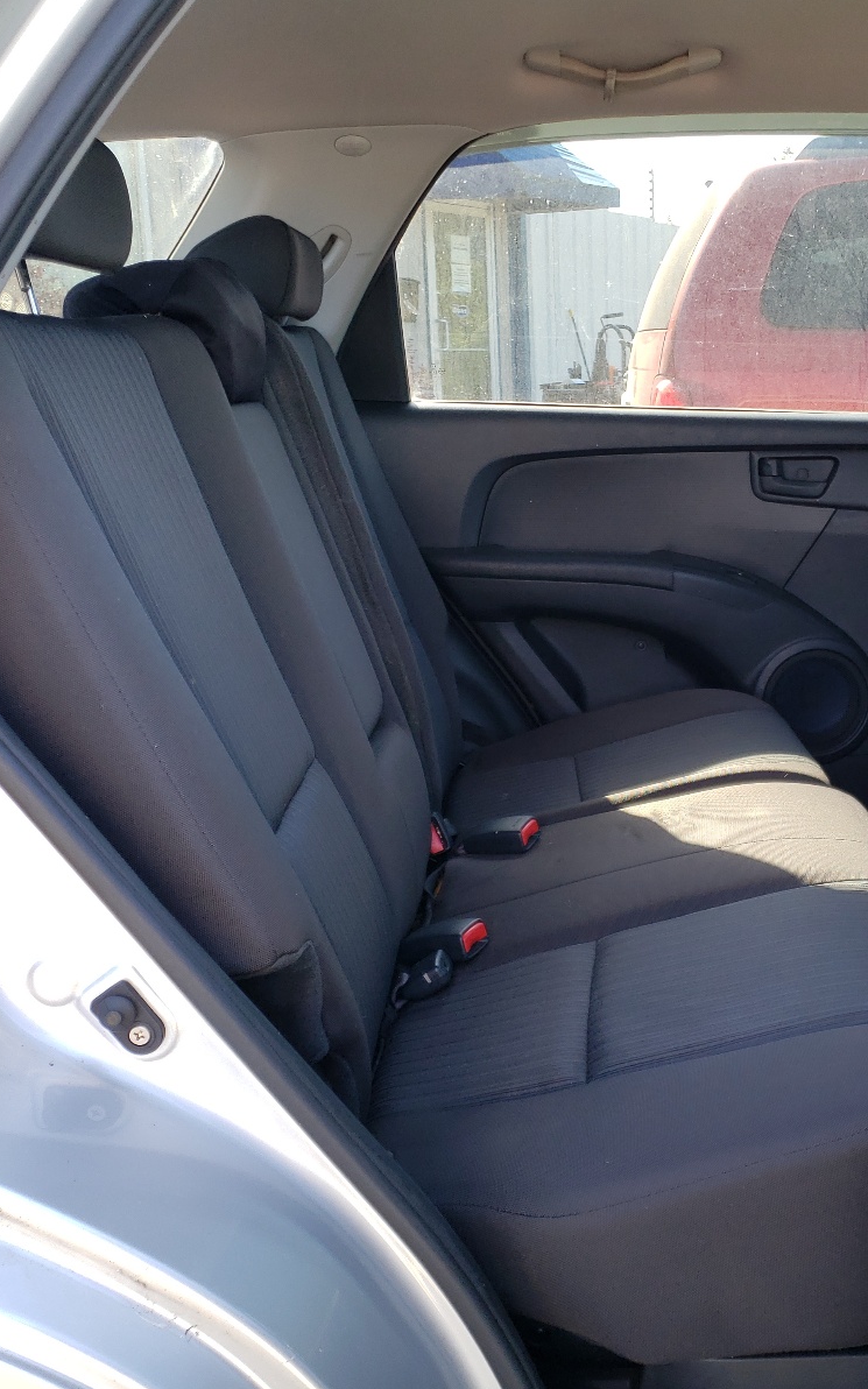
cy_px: 692
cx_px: 682
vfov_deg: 52.7
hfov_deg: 33.5
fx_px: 1400
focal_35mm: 37
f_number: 1.5
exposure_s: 1/147
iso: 50
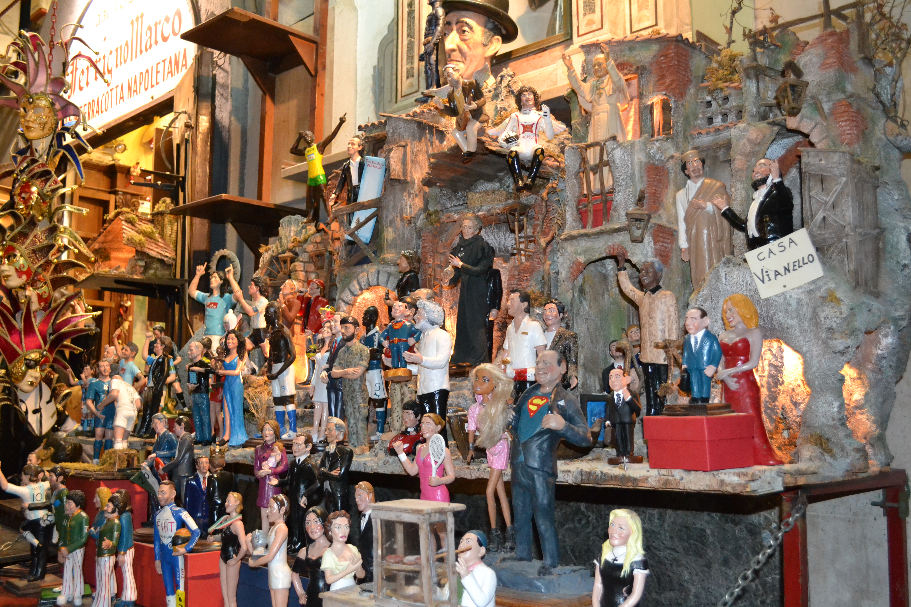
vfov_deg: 36.9
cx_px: 456
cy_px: 304
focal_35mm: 36
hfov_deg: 53.1
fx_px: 911
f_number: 4
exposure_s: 1/60
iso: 3200
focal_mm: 24
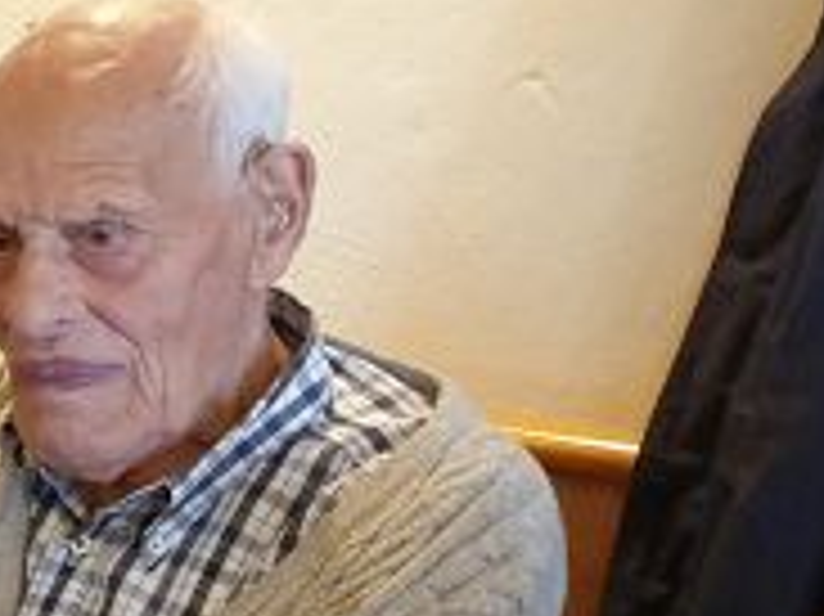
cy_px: 816
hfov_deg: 12.9
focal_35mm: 128
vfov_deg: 11.3
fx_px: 3045
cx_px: -946
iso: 320
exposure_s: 1/50
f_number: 1.5
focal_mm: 4.3
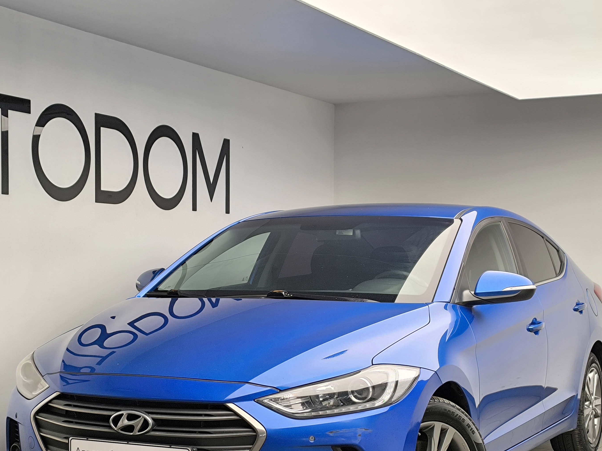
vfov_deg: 21.2
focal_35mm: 69
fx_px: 1200
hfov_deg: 28.1
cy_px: 324
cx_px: 230
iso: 125
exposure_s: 1/100
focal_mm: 6.14
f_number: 1.65
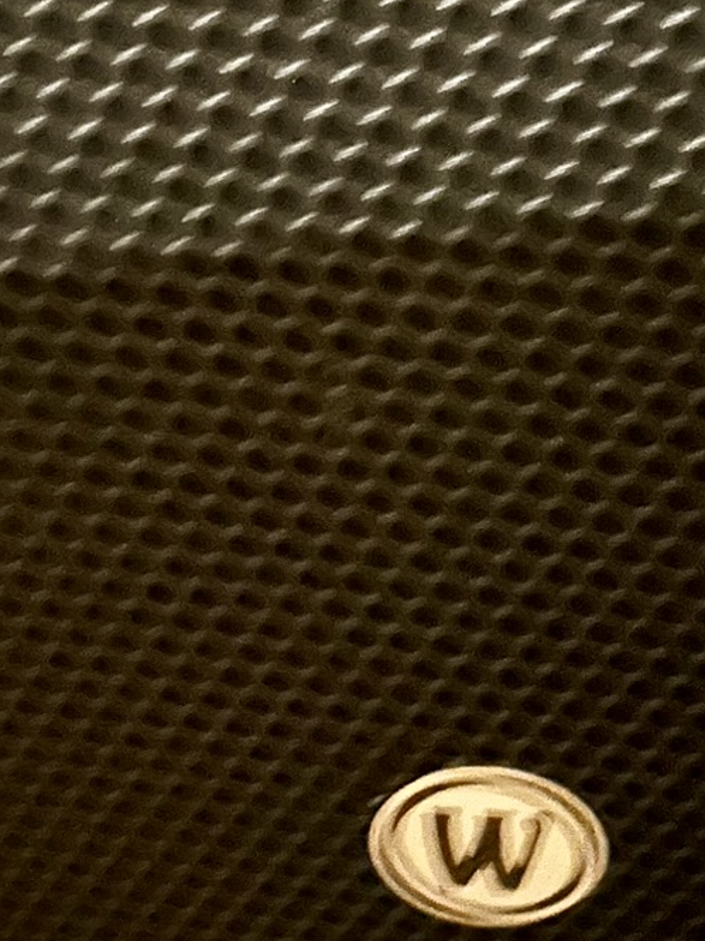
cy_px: 325
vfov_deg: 24.3
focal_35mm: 80
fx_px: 2174
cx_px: 627
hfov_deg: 18.1
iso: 2500
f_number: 1.5
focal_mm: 5.7
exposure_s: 1/5
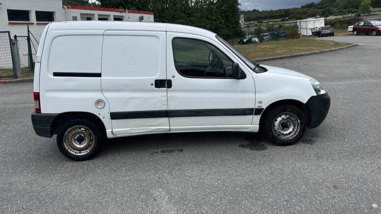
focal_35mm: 27
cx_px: 189
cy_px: 73
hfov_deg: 69.9
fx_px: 273
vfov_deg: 42.4
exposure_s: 1/2525
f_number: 1.78
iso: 80
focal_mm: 6.86
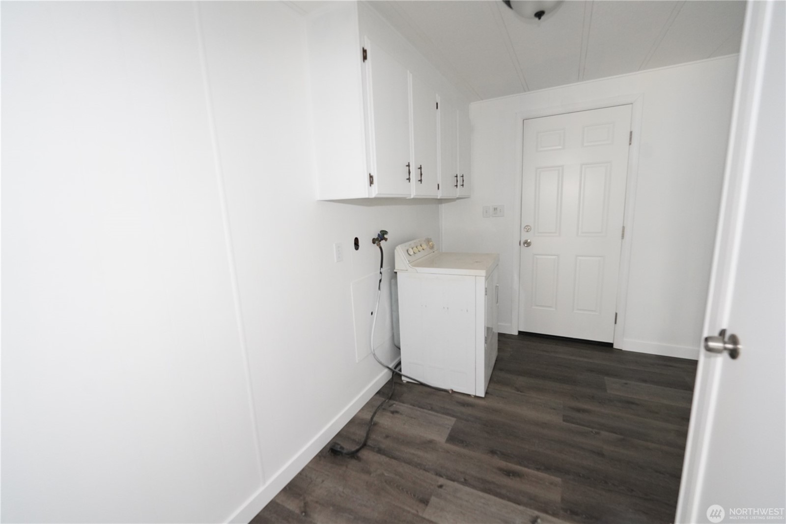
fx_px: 306
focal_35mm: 14
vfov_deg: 81.2
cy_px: 262
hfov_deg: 104.3
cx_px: 393
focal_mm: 14
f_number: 4
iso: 3200
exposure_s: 1/60
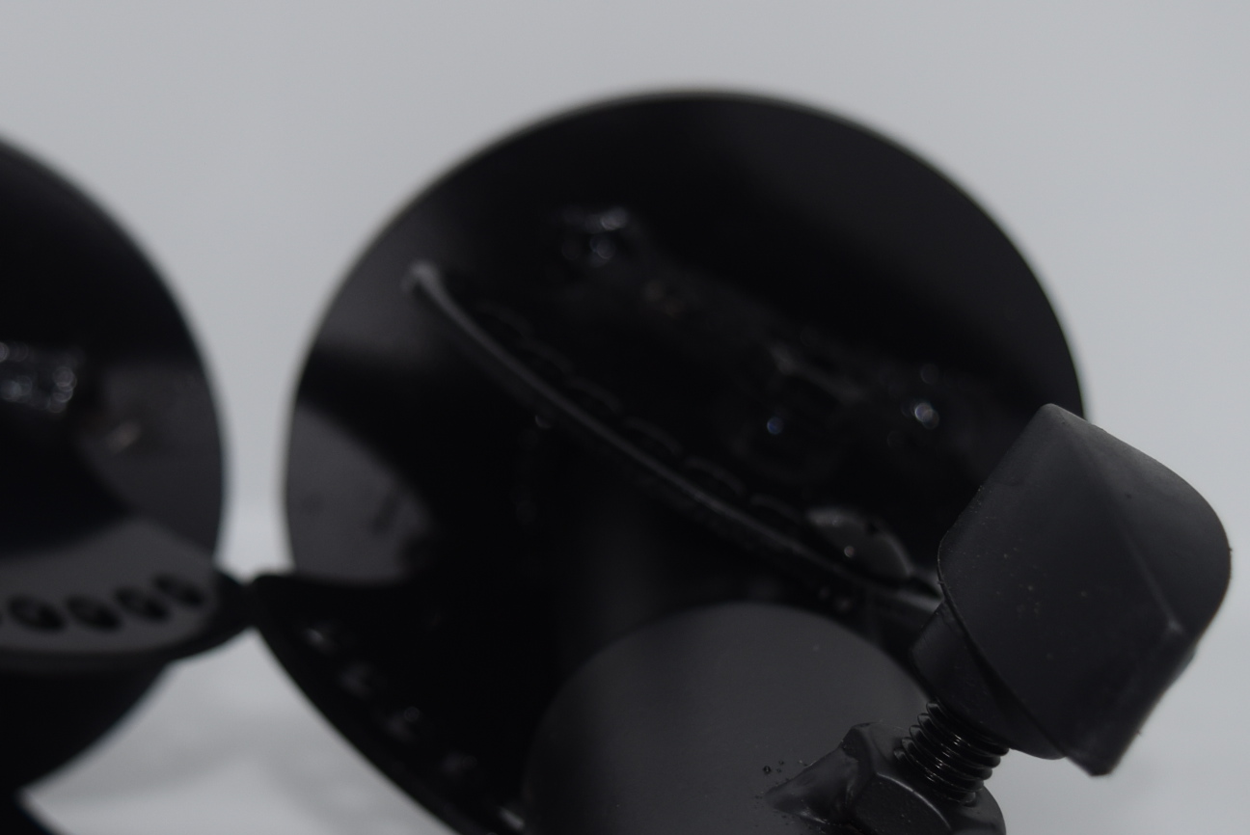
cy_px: 424
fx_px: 3370
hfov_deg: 20.8
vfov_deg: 14.1
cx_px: 278
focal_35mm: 97
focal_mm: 28
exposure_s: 1/100
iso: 160
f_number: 5
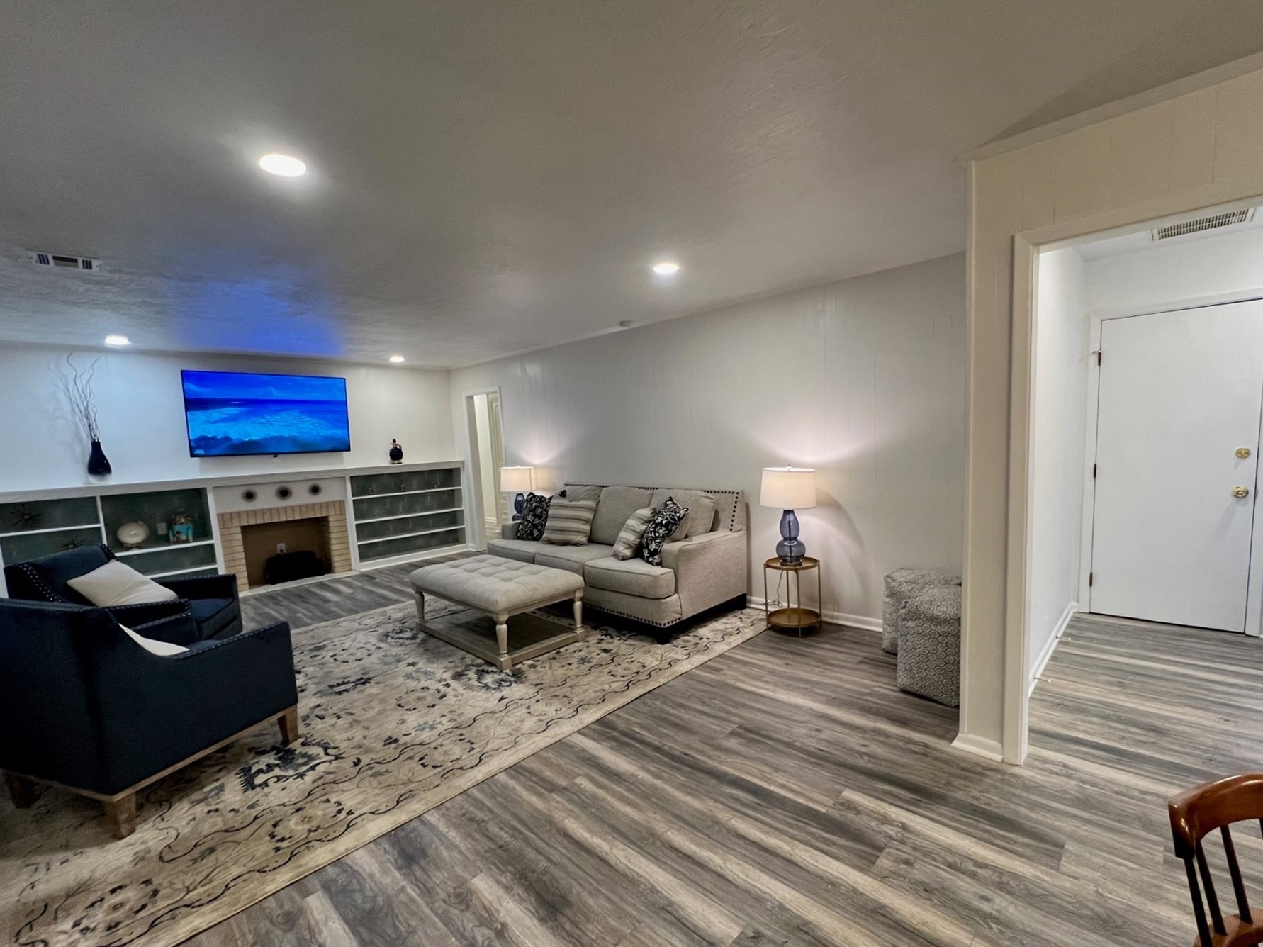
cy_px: 501
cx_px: 661
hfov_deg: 102.0
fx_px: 511
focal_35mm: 14
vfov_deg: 85.6
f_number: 1.8
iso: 250
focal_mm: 1.57
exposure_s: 1/120
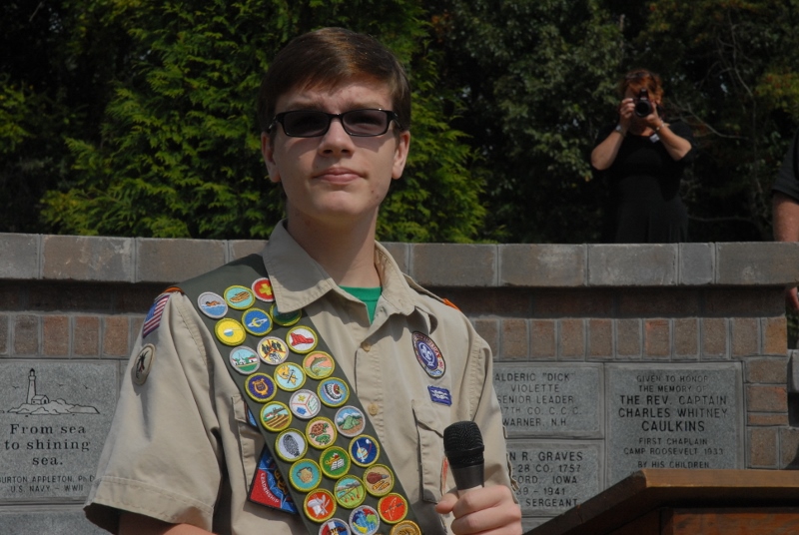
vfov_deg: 13.1
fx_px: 2334
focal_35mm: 105
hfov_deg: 19.4
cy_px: 268
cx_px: 400
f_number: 13
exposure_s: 1/640
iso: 400
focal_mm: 70
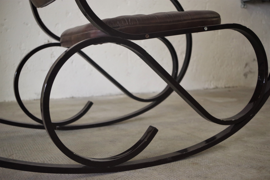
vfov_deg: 31.9
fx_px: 315
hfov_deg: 46.4
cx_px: 135
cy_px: 90
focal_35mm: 42
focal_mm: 28.13
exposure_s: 1/60
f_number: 4
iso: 1600
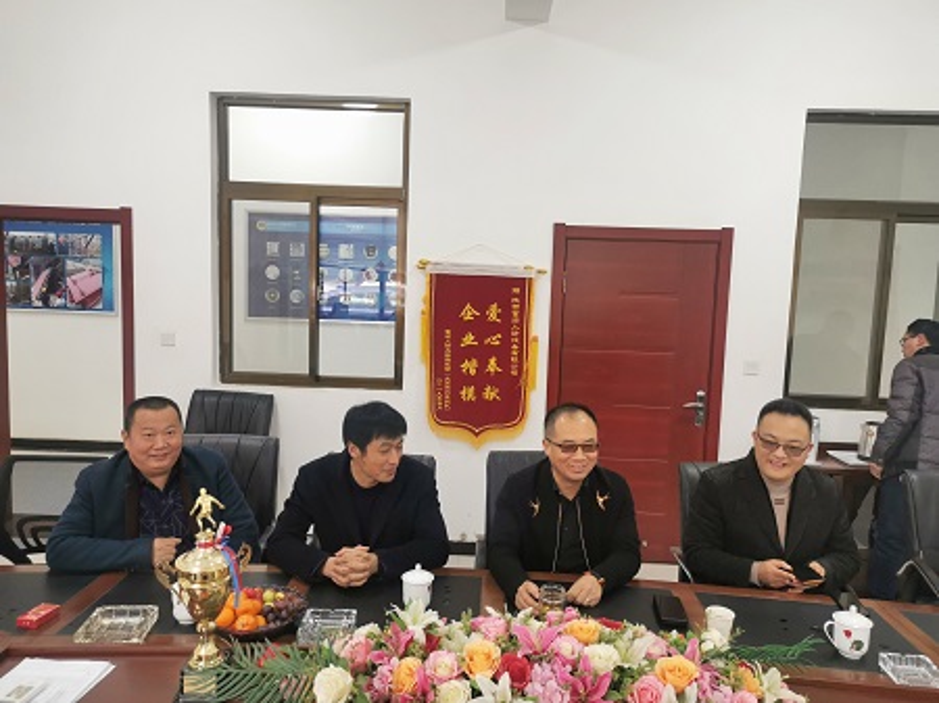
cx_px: 470
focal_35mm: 27
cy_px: 352
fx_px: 732
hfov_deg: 65.4
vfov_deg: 51.3
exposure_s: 1/50
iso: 320
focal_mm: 5.58
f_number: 1.8
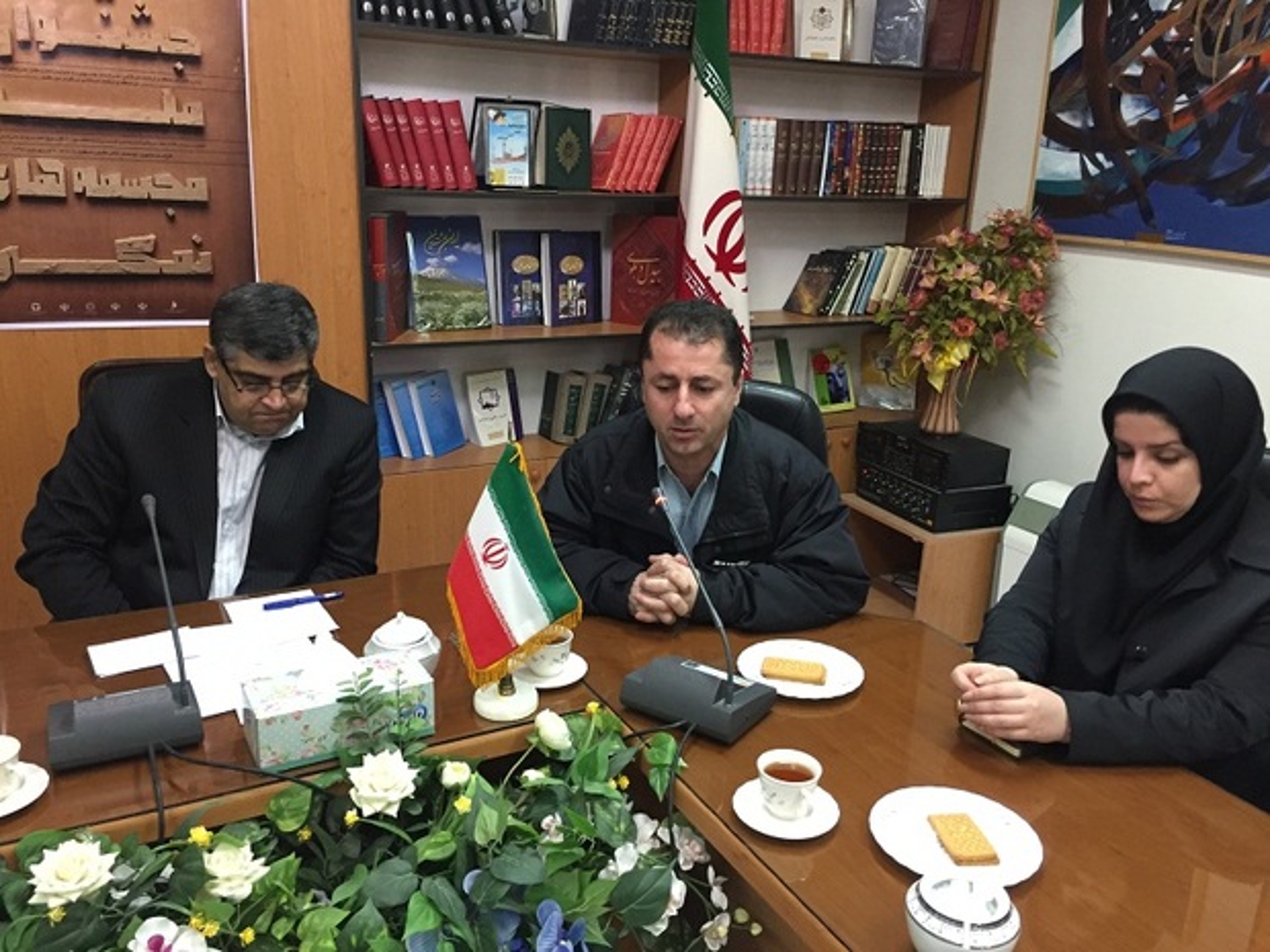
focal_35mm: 29
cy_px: 476
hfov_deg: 61.7
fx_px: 1064
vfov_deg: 48.2
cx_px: 635
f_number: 2.2
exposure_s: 1/33
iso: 250
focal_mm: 4.15
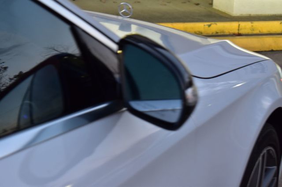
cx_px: 141
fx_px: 646
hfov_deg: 24.6
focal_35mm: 82
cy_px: 94
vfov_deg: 16.5
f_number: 6.3
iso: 400
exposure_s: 1/15
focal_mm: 55
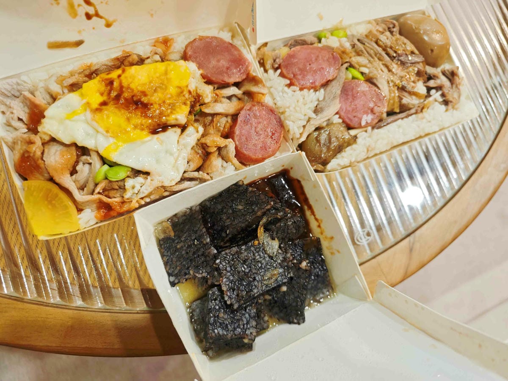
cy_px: 190
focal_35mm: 23
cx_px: 254
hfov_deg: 73.9
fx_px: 338
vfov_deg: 58.9
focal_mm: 8.72
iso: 640
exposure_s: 1/120
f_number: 2
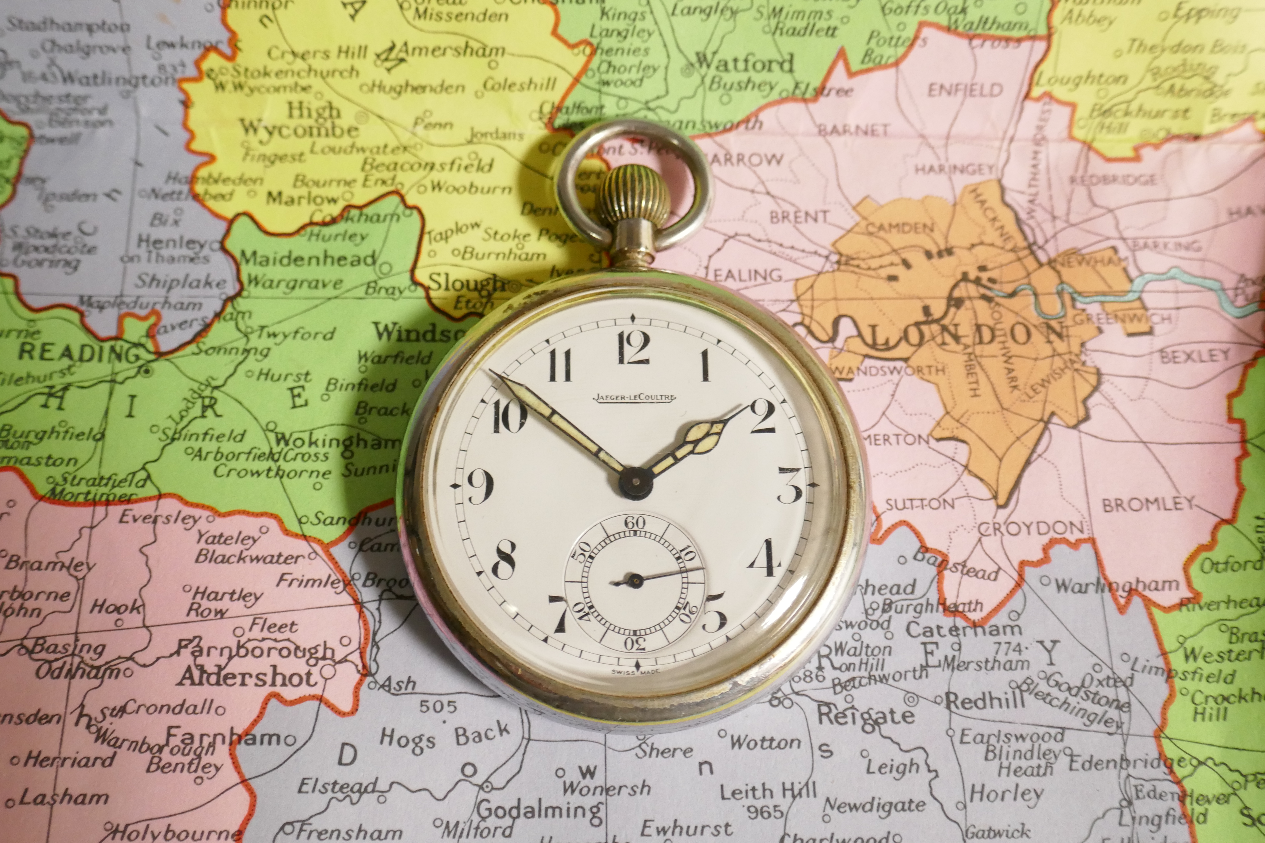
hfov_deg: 51.9
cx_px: 632
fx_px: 1300
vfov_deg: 35.9
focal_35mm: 37
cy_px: 422
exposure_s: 1/20
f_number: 3.5
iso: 1600
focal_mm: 13.4
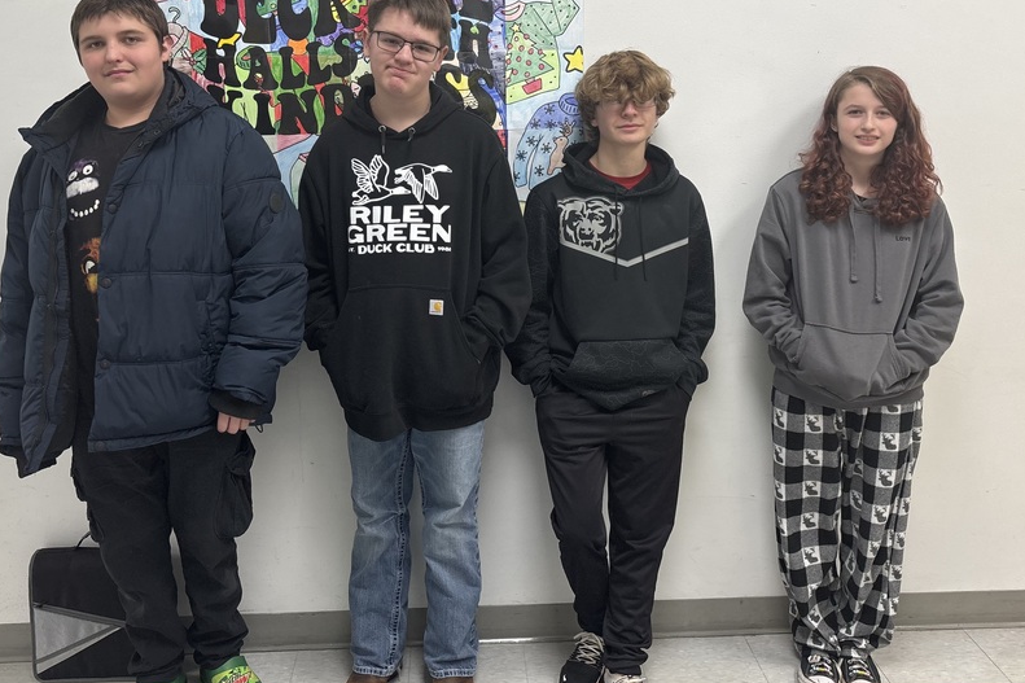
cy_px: 280
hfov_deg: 54.4
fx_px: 996
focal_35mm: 35
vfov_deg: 37.7
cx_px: 485
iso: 80
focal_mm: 5.96
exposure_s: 1/60
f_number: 1.6
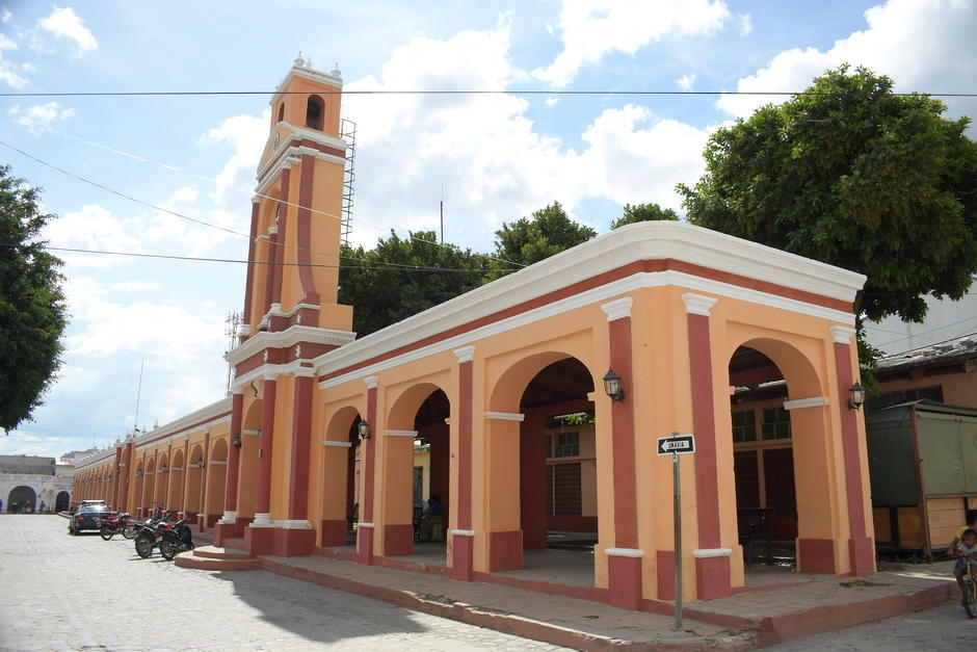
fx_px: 733
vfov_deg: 47.9
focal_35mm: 27
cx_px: 488
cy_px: 326
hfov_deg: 67.4
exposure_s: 1/1600
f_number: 5
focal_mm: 18
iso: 250
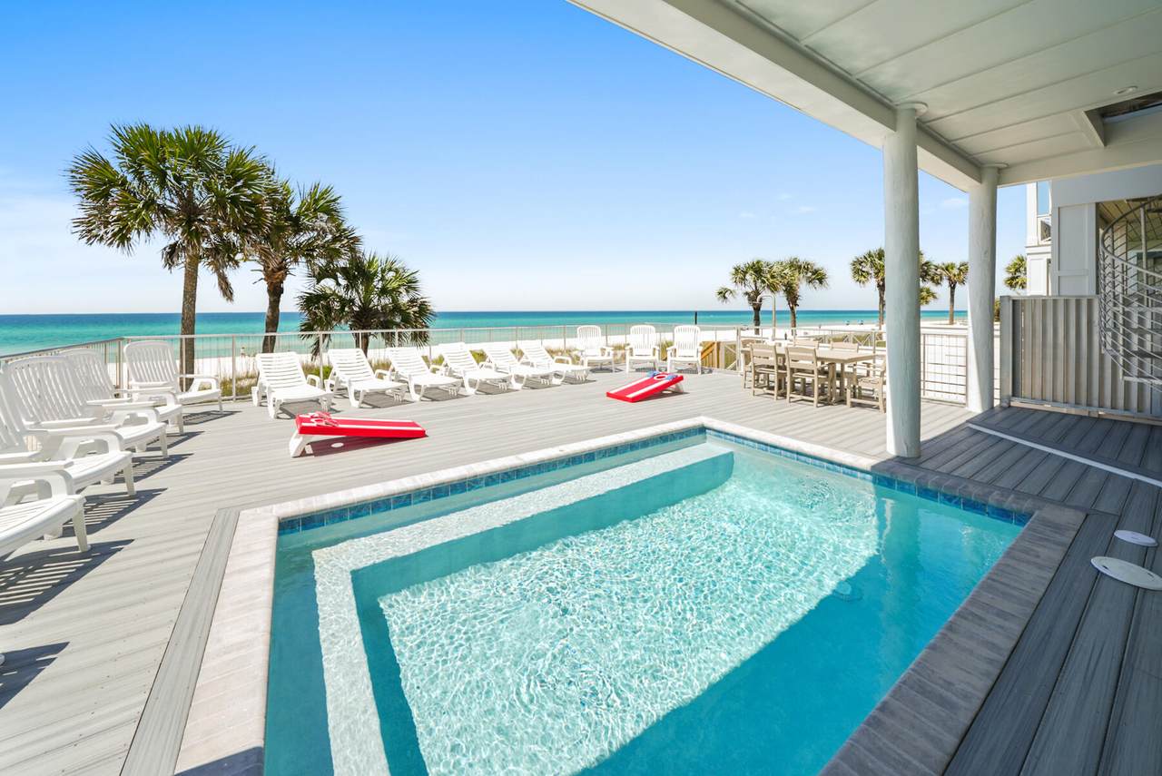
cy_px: 388
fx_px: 388
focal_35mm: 12
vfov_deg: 90.1
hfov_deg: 112.6
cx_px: 581
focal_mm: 12
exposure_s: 1/125
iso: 40
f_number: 7.1
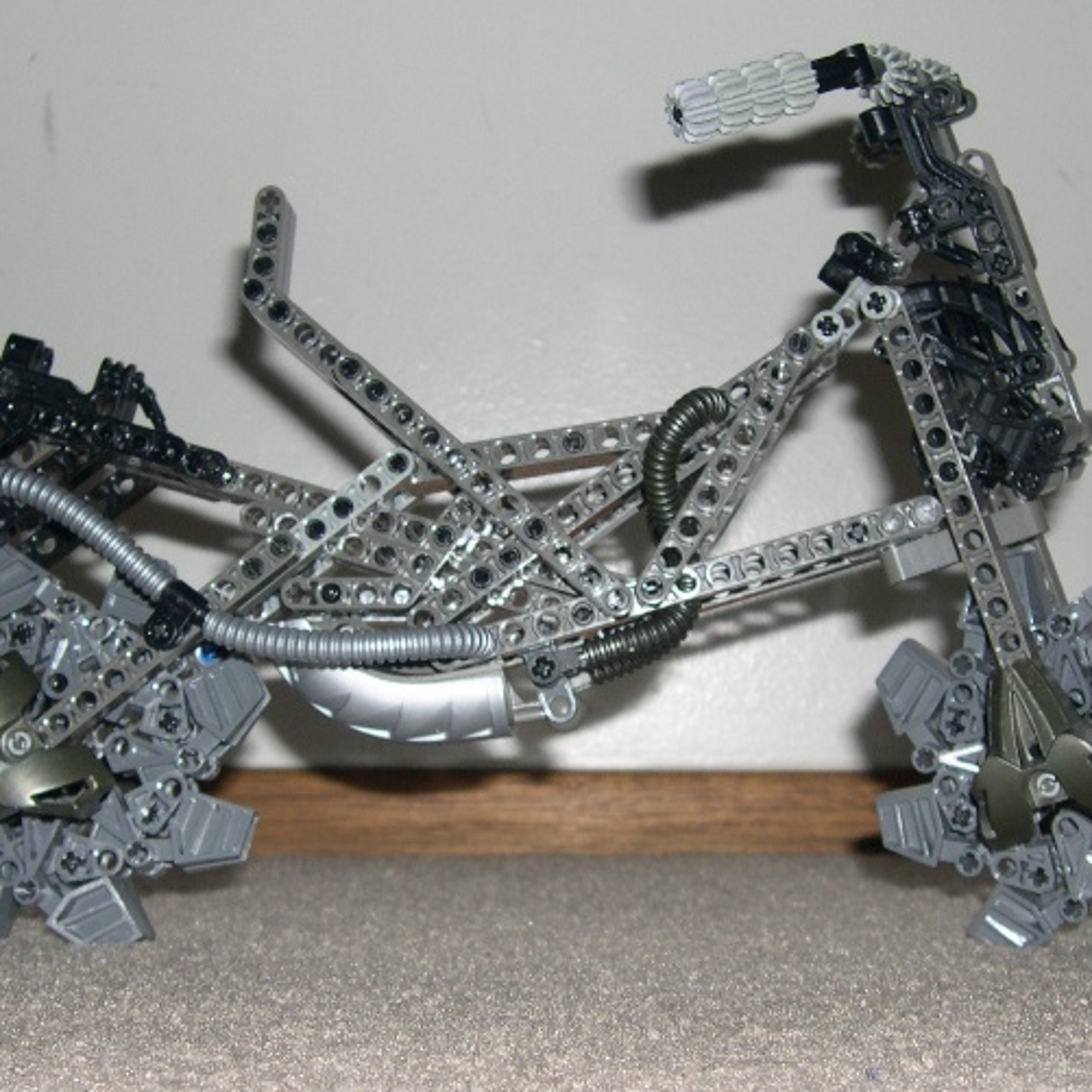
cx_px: 518
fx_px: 2177
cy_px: 604
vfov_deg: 28.1
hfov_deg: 28.2
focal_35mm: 61
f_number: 2.8
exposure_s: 1/60
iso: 100
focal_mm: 8
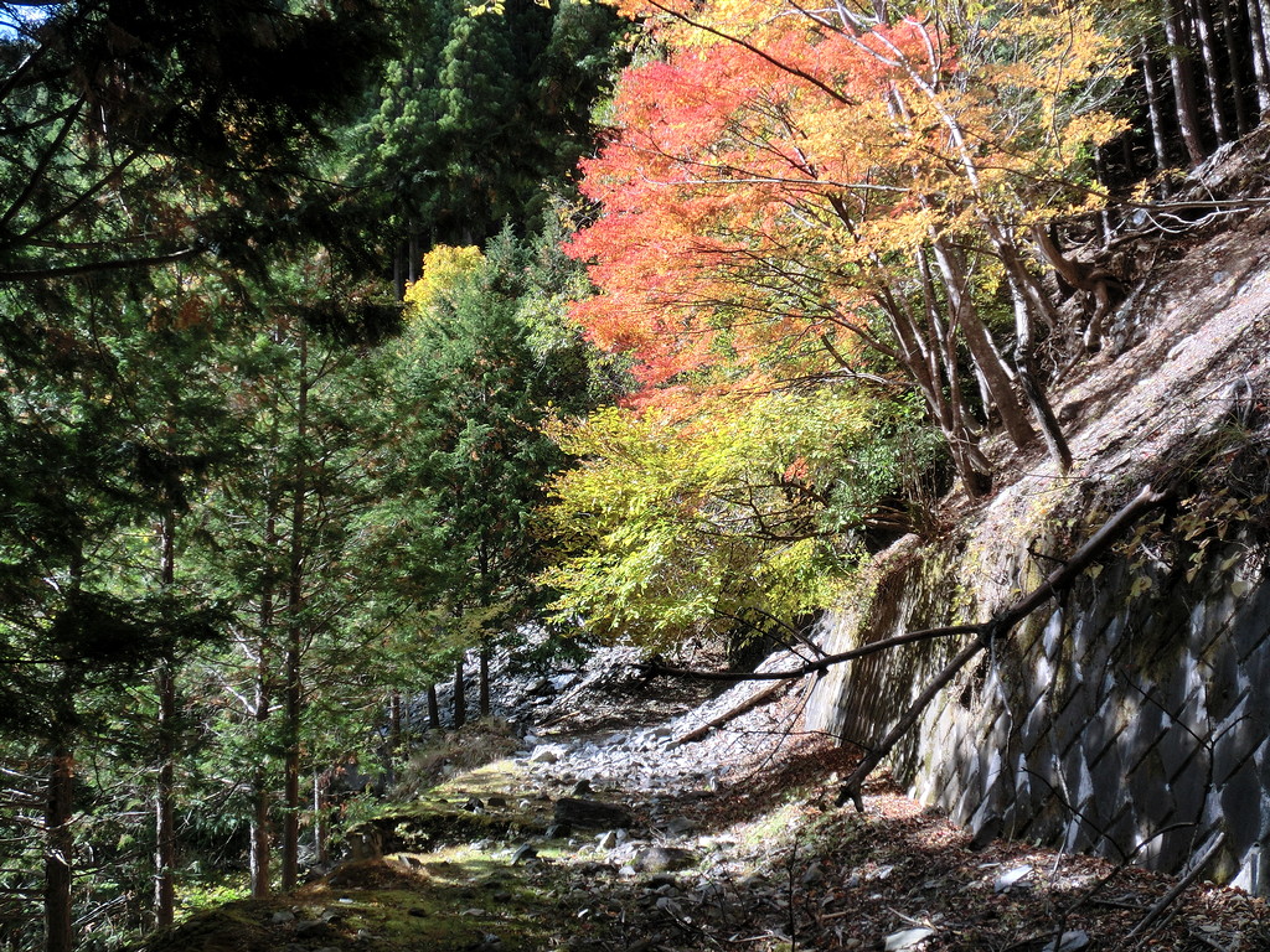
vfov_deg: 40.7
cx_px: 635
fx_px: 1284
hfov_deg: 52.6
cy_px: 476
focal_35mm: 35
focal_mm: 6.1
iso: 100
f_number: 3.2
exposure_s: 1/400
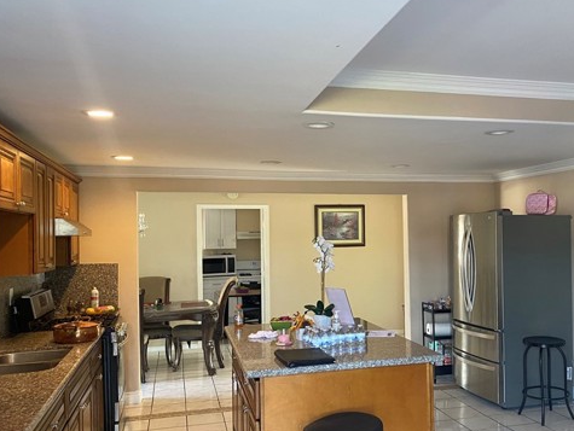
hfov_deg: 52.1
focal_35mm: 35
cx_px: 354
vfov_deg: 40.7
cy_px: 234
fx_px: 581
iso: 160
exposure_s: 1/60
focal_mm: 4.25
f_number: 1.8
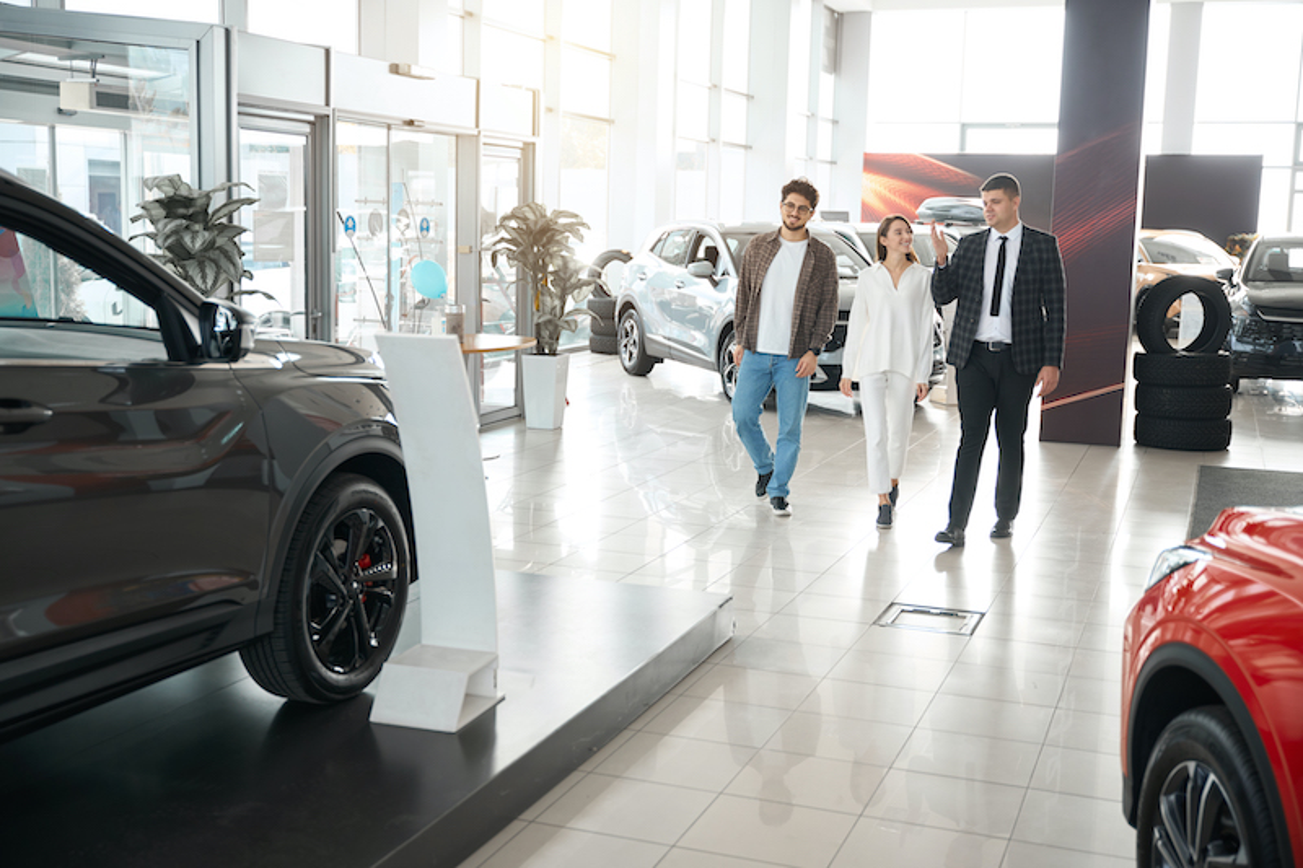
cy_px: 434
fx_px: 1498
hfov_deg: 47.0
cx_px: 652
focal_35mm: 41
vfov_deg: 32.3
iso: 400
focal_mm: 41.4
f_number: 2.8
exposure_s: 1/250
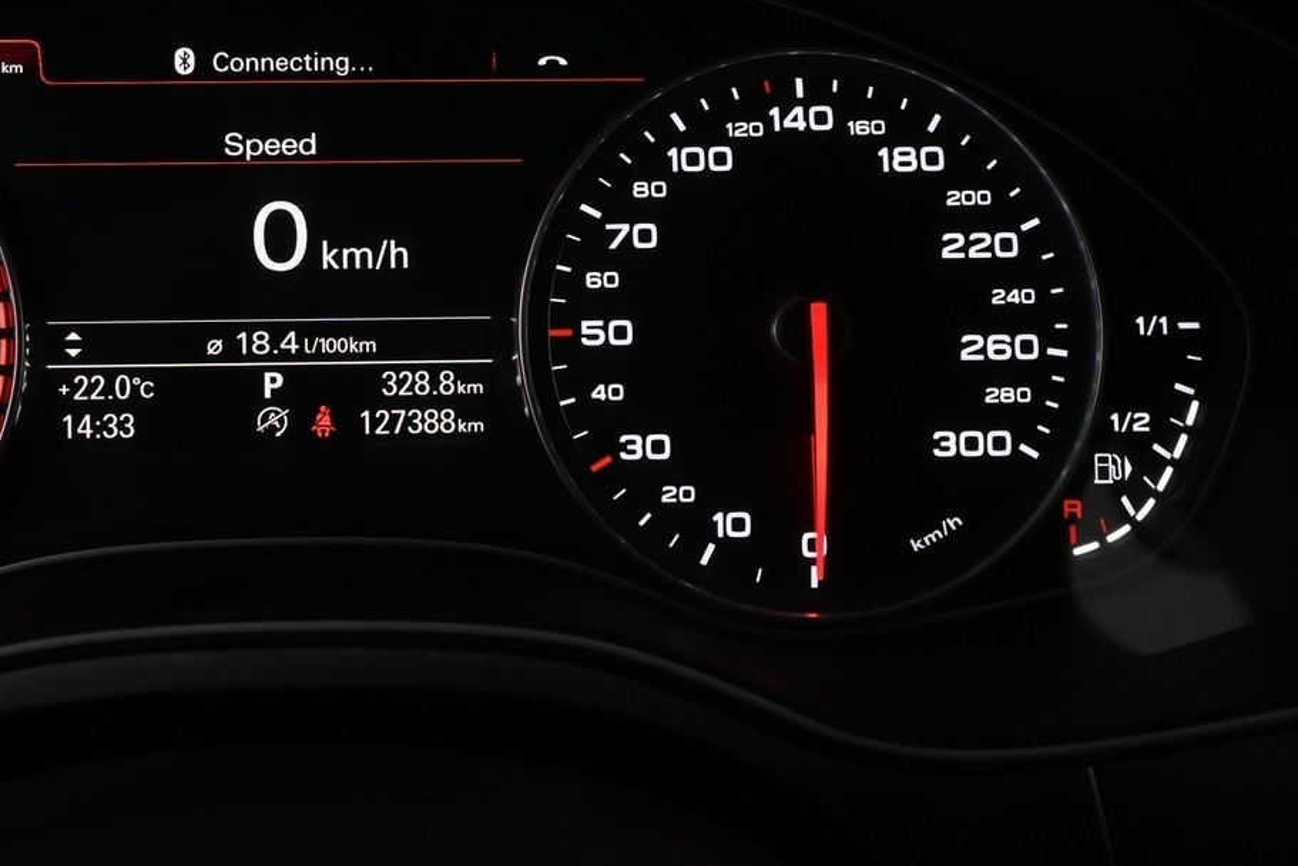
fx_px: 1731
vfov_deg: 27.7
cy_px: 229
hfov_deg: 39.8
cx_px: 299
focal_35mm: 48
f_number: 5.6
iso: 2000
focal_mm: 18
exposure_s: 1/100
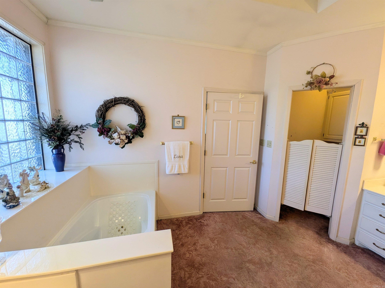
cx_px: 192
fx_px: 156
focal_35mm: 14
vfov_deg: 85.7
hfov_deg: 102.1
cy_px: 144
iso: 48
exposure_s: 1/60
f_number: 2.2
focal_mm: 1.85
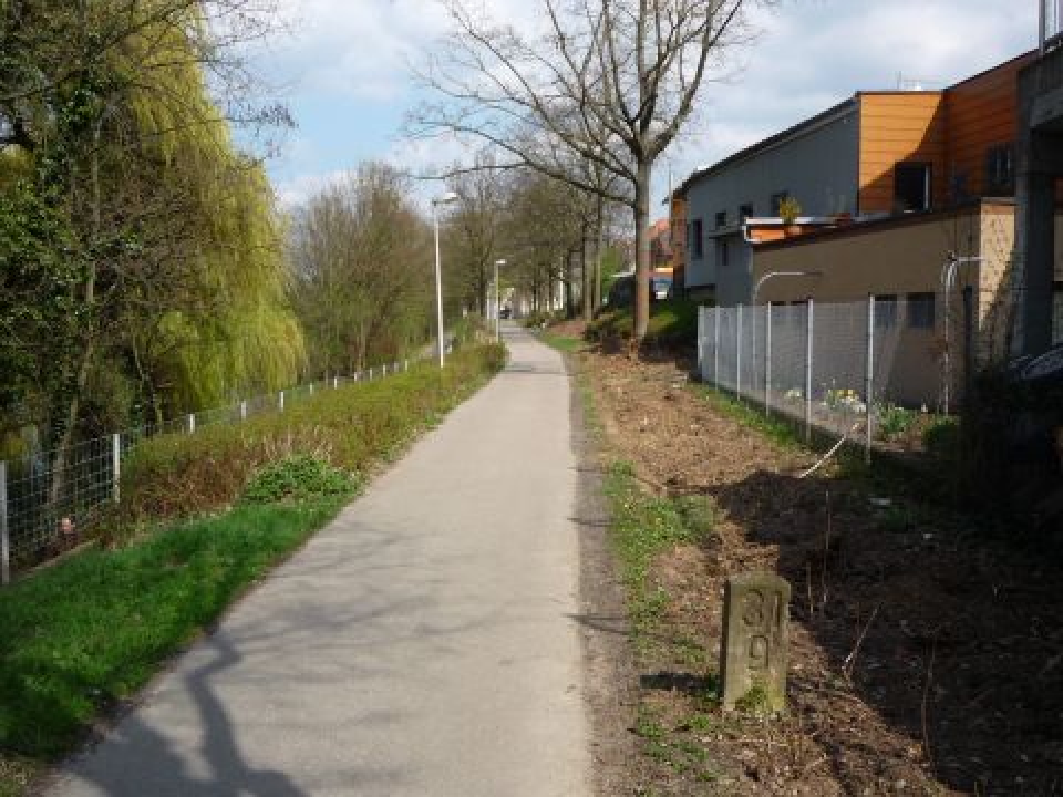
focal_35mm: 37
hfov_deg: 50.1
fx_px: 1136
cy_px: 398
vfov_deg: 38.7
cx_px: 532
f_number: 5
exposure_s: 1/400
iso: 100
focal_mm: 5.2
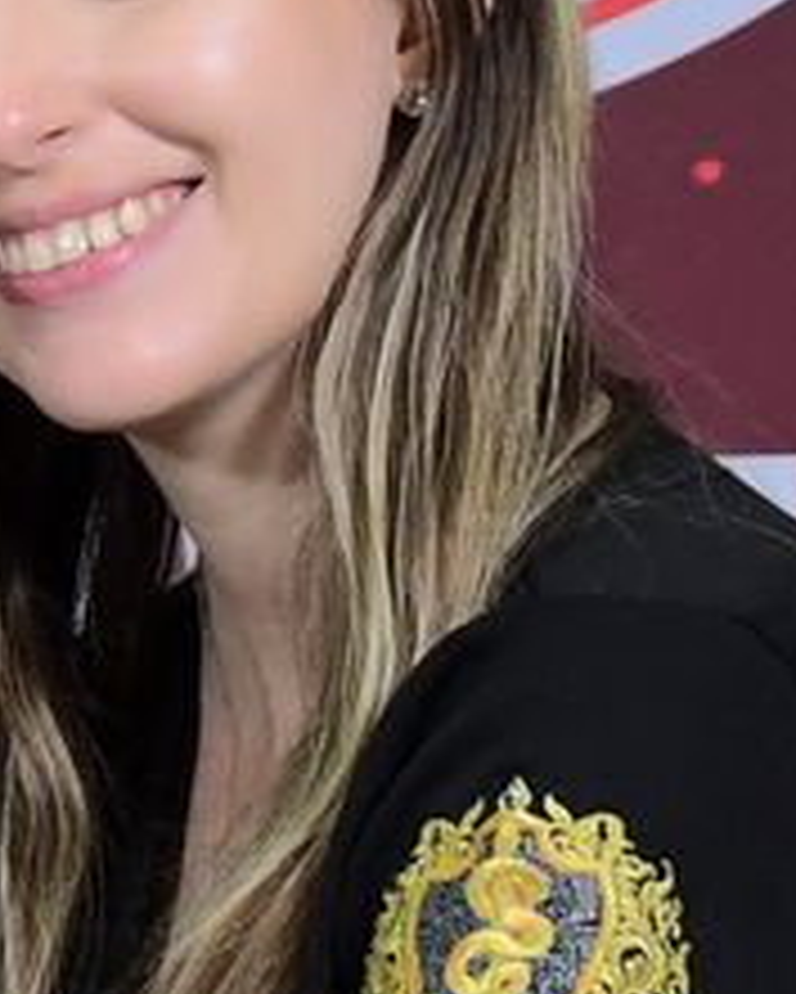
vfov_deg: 4.2
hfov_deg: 3.2
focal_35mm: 465
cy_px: 990
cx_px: -2698
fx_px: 13684
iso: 1000
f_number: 4
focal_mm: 38
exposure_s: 1/200
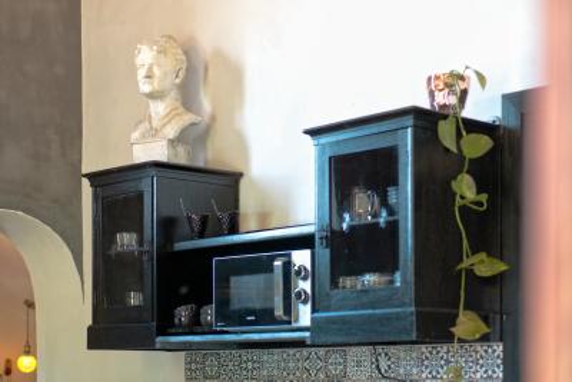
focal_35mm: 75
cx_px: 286
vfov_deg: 18.2
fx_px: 1192
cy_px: 191
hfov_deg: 27.0
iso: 4000
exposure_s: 1/200
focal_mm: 50
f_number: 1.8
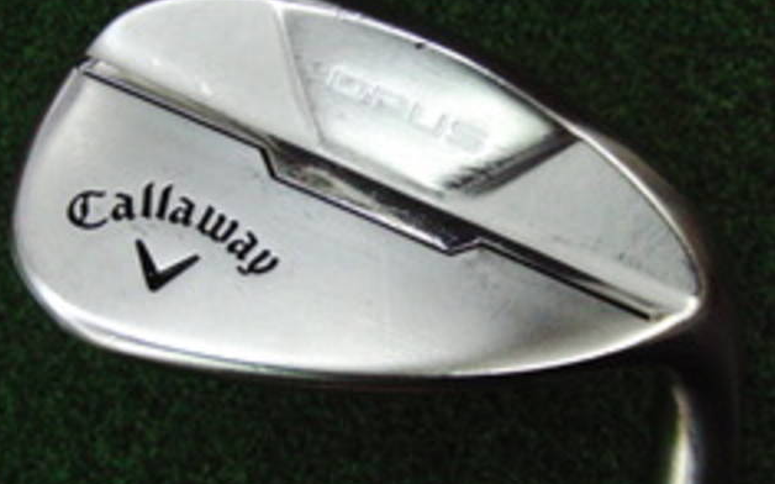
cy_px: 223
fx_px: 845
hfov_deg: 49.3
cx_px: 383
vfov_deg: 32.0
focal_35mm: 40
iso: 3200
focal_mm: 6.42
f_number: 3.6
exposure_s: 1/800
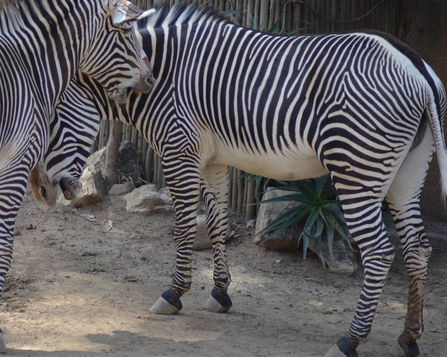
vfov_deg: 9.7
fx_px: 2103
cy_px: 178
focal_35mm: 159
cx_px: 108
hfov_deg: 12.1
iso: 450
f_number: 4
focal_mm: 70
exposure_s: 1/1000
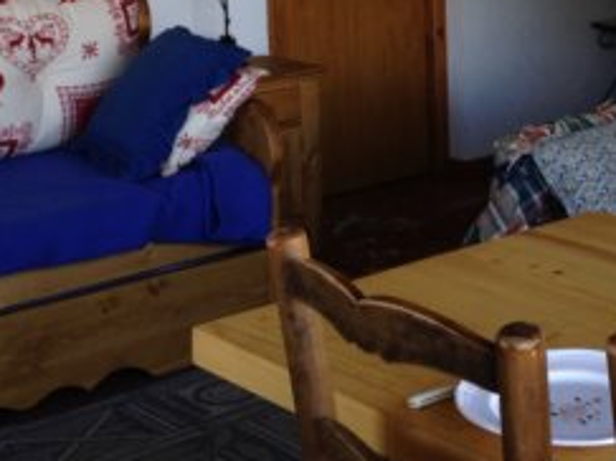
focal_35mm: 85
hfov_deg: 22.7
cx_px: 488
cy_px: 43
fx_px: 1512
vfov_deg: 17.1
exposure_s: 1/63
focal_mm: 4.12
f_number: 2.4
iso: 50
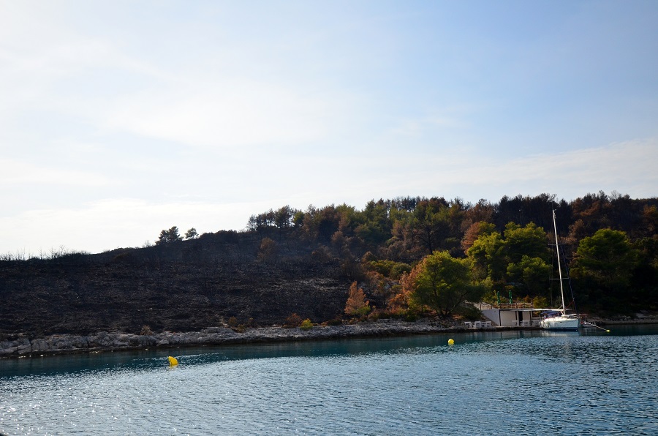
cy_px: 218
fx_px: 657
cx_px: 329
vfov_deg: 36.7
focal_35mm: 36
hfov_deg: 53.2
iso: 640
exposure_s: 1/8000
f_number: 4
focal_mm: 24
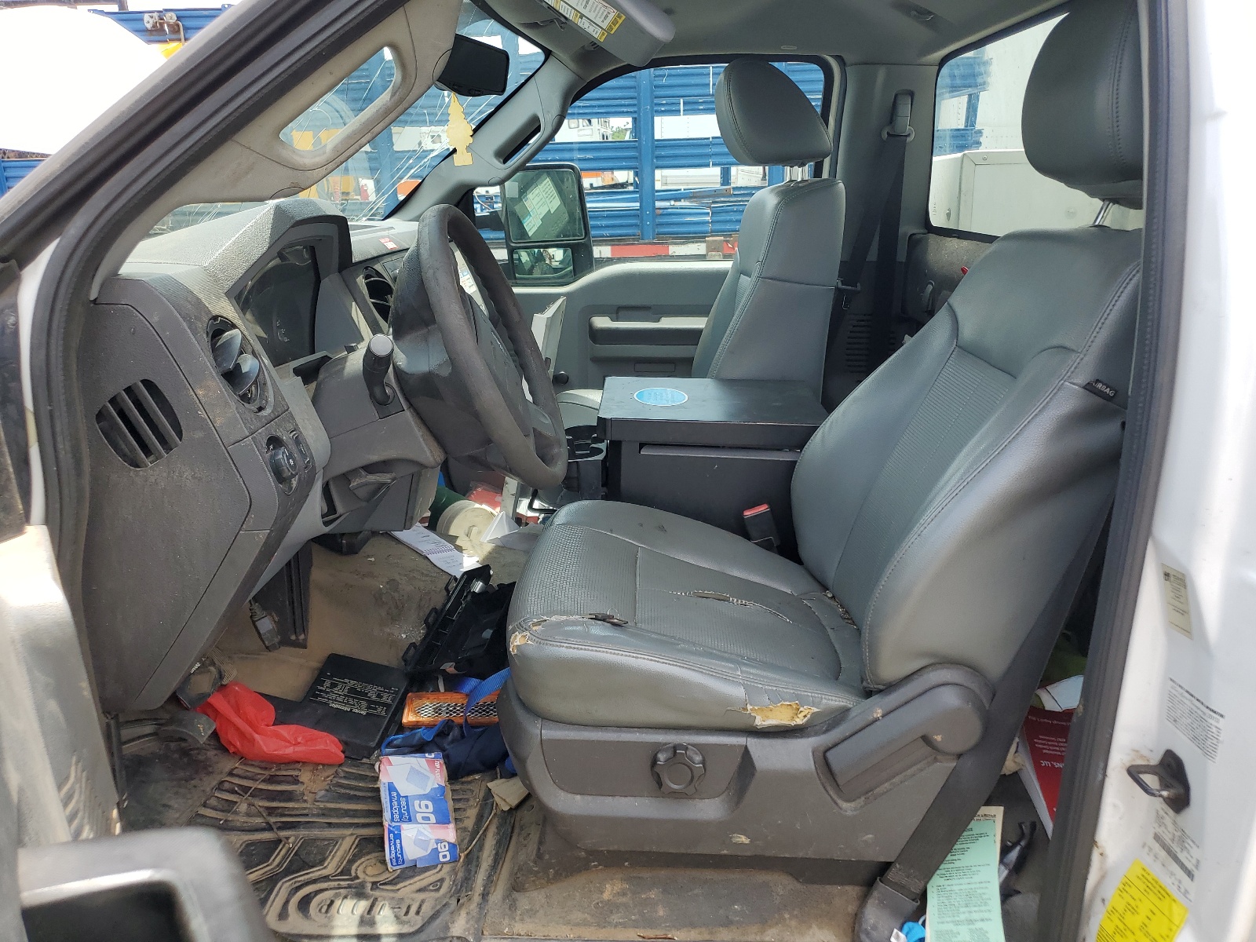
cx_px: 628
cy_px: 471
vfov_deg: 53.1
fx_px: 943
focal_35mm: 26
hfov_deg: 67.3
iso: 50
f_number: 1.5
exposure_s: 1/833
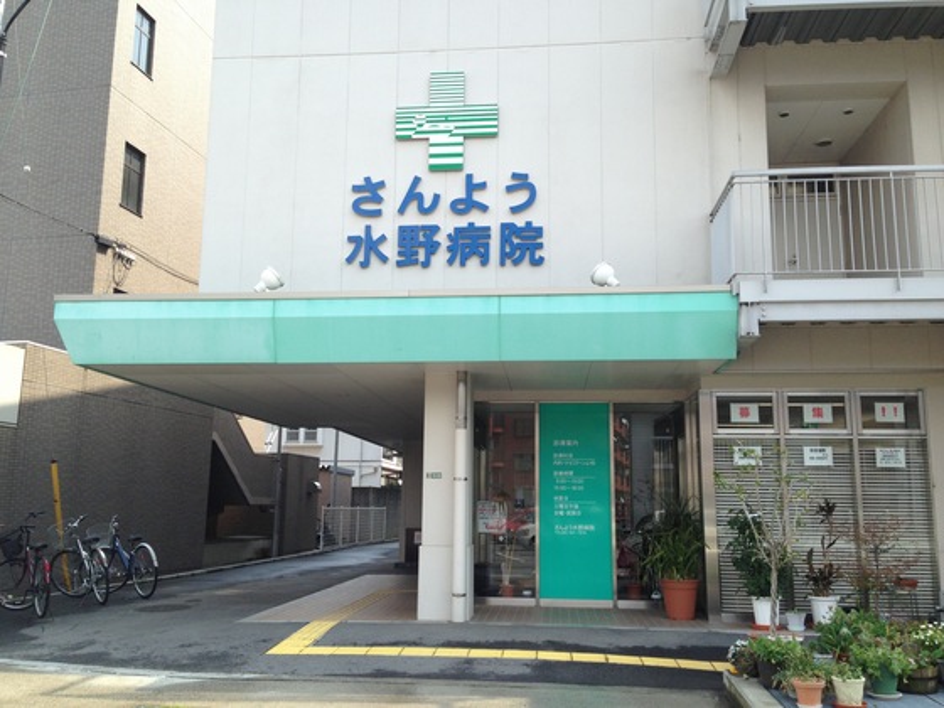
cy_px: 354
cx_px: 472
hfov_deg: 55.4
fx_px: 900
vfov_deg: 42.9
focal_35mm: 33
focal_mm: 4.13
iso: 50
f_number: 2.4
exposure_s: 1/596
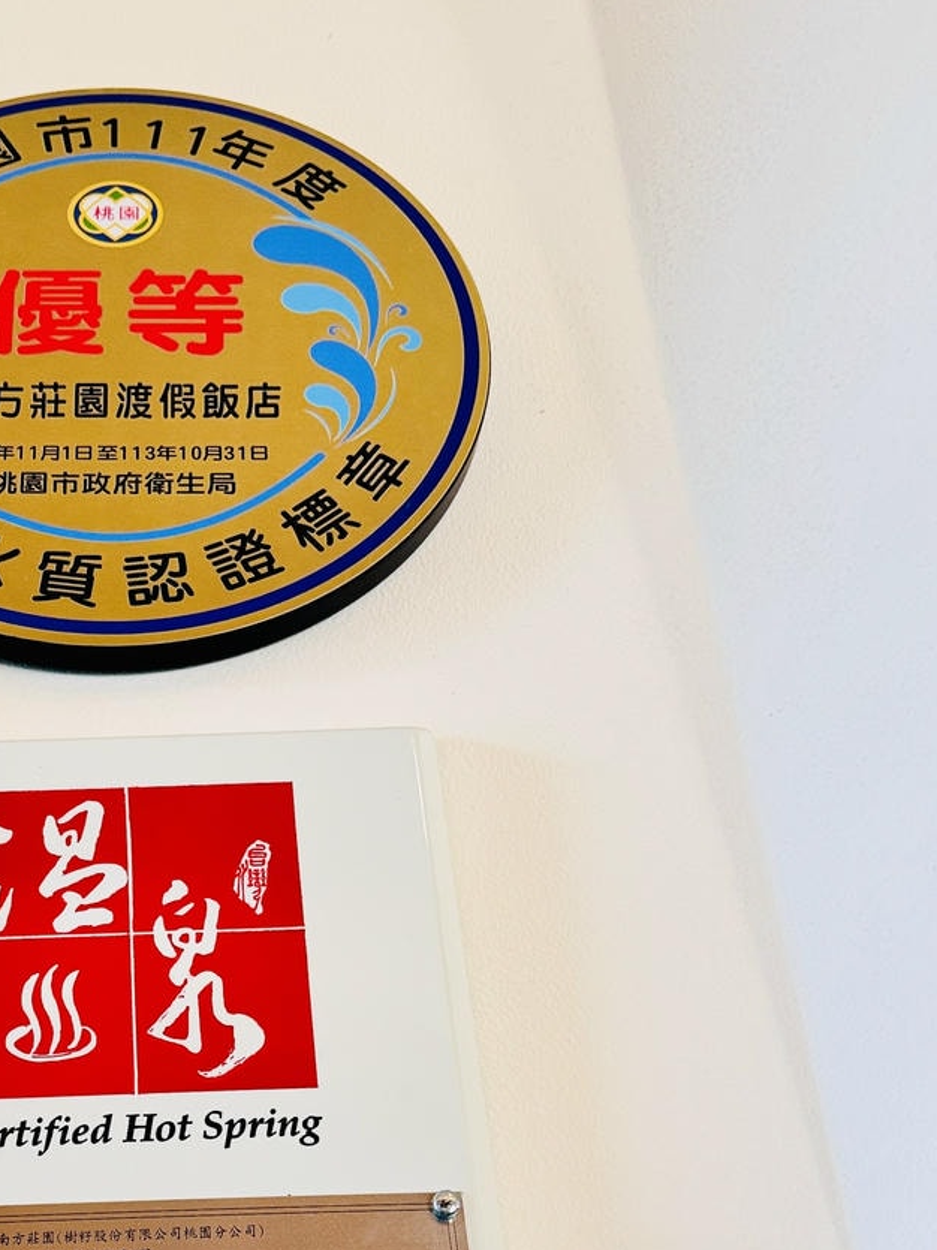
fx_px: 1661
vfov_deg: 39.9
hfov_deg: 30.6
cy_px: 970
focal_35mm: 46
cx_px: 162
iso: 160
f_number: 1.78
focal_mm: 6.76
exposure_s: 1/60
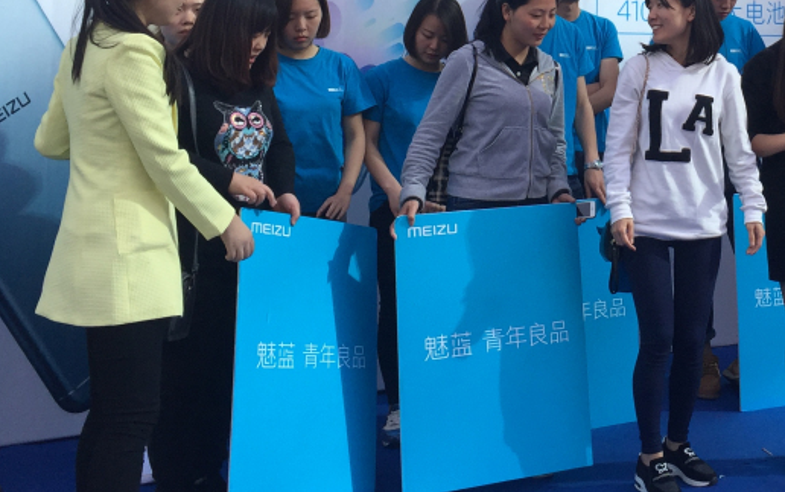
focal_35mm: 61
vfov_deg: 20.4
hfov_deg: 32.3
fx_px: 1306
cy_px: -34
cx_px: 663
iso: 32
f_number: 2.2
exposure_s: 1/581
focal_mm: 4.15
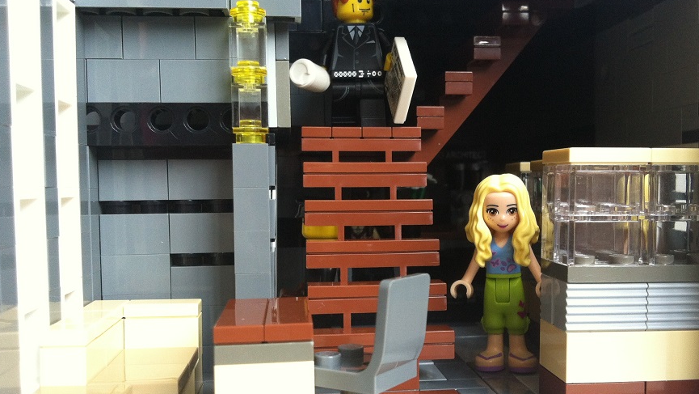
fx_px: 816
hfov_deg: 46.3
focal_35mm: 44
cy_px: 231
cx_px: 379
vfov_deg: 27.1
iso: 125
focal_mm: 3.85
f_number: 2.8
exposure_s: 1/17
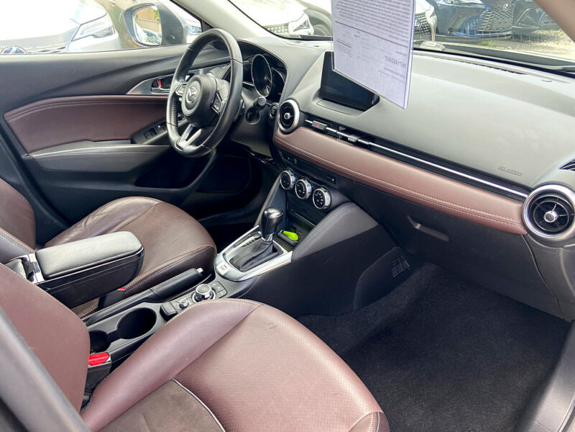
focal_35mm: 26
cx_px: 288
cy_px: 216
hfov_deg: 67.3
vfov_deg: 53.1
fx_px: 432
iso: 50
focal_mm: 4.25
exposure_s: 1/121
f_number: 1.8
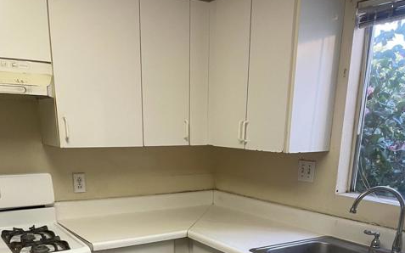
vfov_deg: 32.0
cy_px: 247
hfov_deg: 52.8
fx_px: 408
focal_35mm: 37
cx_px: 203
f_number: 1.6
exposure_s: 1/60
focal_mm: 4.2
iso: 125
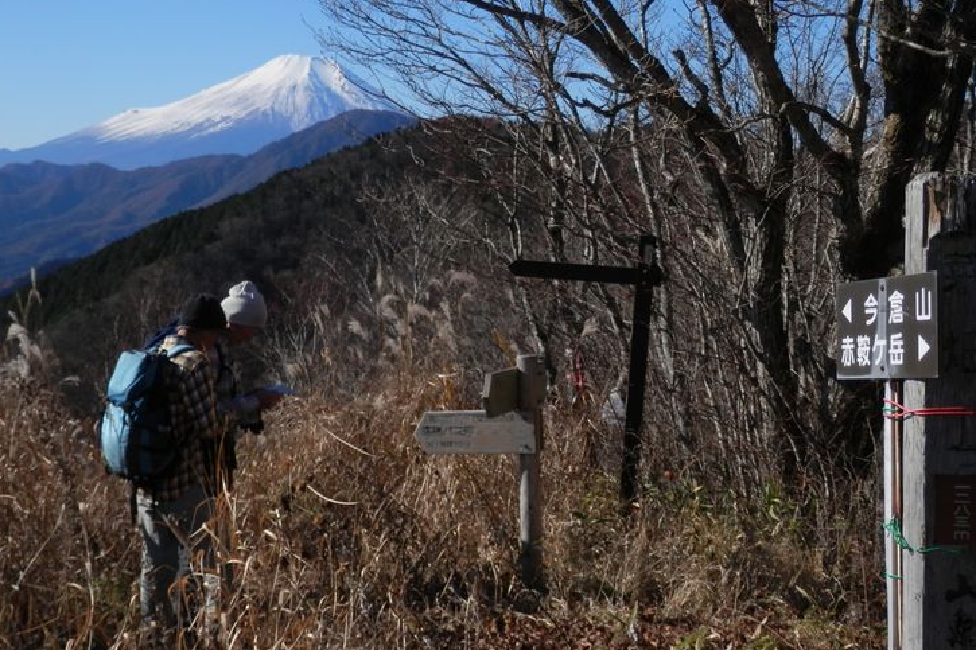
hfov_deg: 32.4
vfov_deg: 21.9
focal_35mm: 62
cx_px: 522
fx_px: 1680
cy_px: 287
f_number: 11.6
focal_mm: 9.8
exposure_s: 1/125
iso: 80
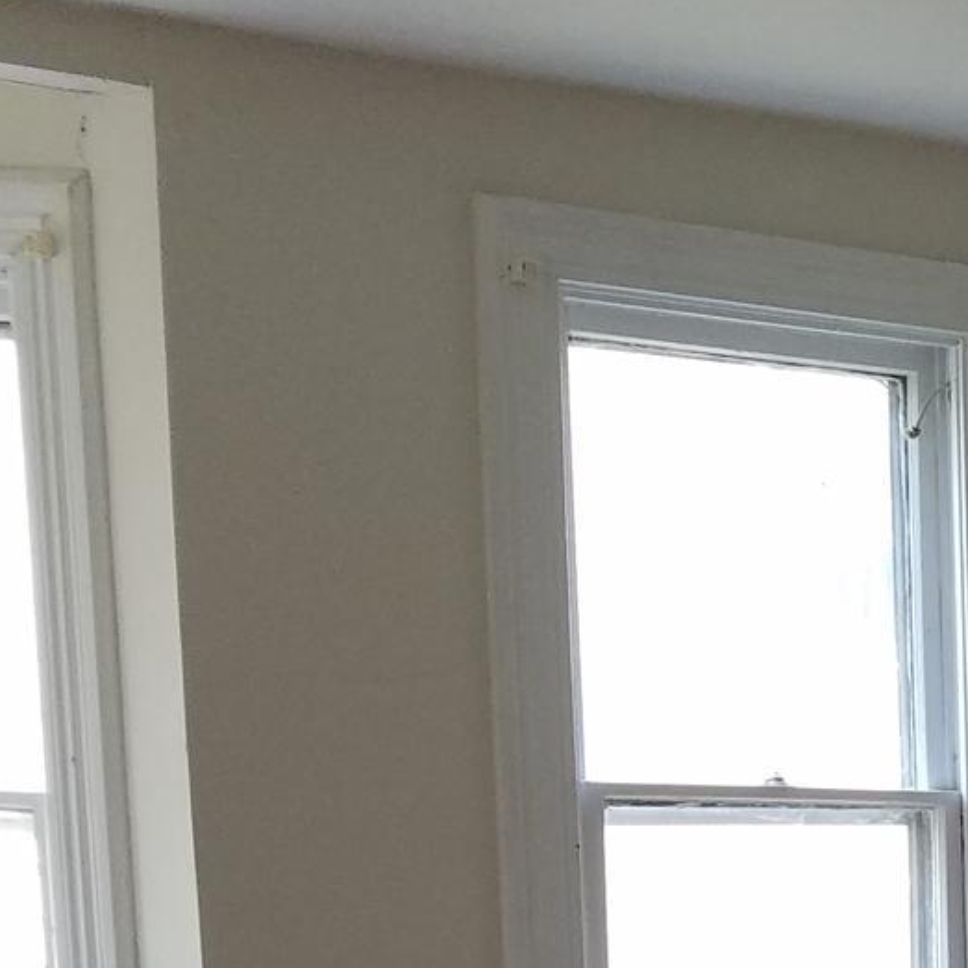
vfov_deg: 17.8
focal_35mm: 90
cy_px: 1314
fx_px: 2847
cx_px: 1799
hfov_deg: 16.0
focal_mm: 4.2
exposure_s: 1/50
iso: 125
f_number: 1.7
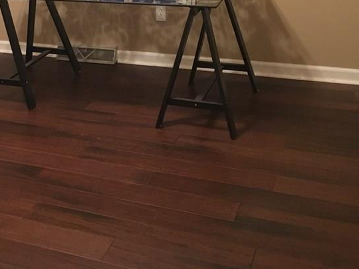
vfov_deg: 25.7
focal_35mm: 55
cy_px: 25
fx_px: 570
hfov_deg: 34.3
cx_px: 94
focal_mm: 4.15
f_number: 2.2
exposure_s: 1/15
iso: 320
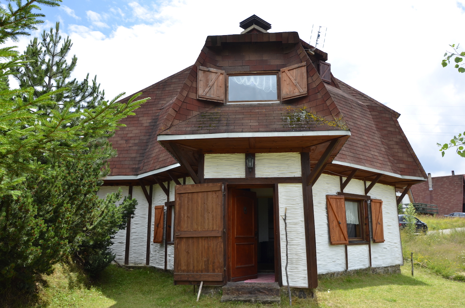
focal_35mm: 27
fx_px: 348
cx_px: 232
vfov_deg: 47.7
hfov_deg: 67.5
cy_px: 154
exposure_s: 1/250
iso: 100
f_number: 8
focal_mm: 18
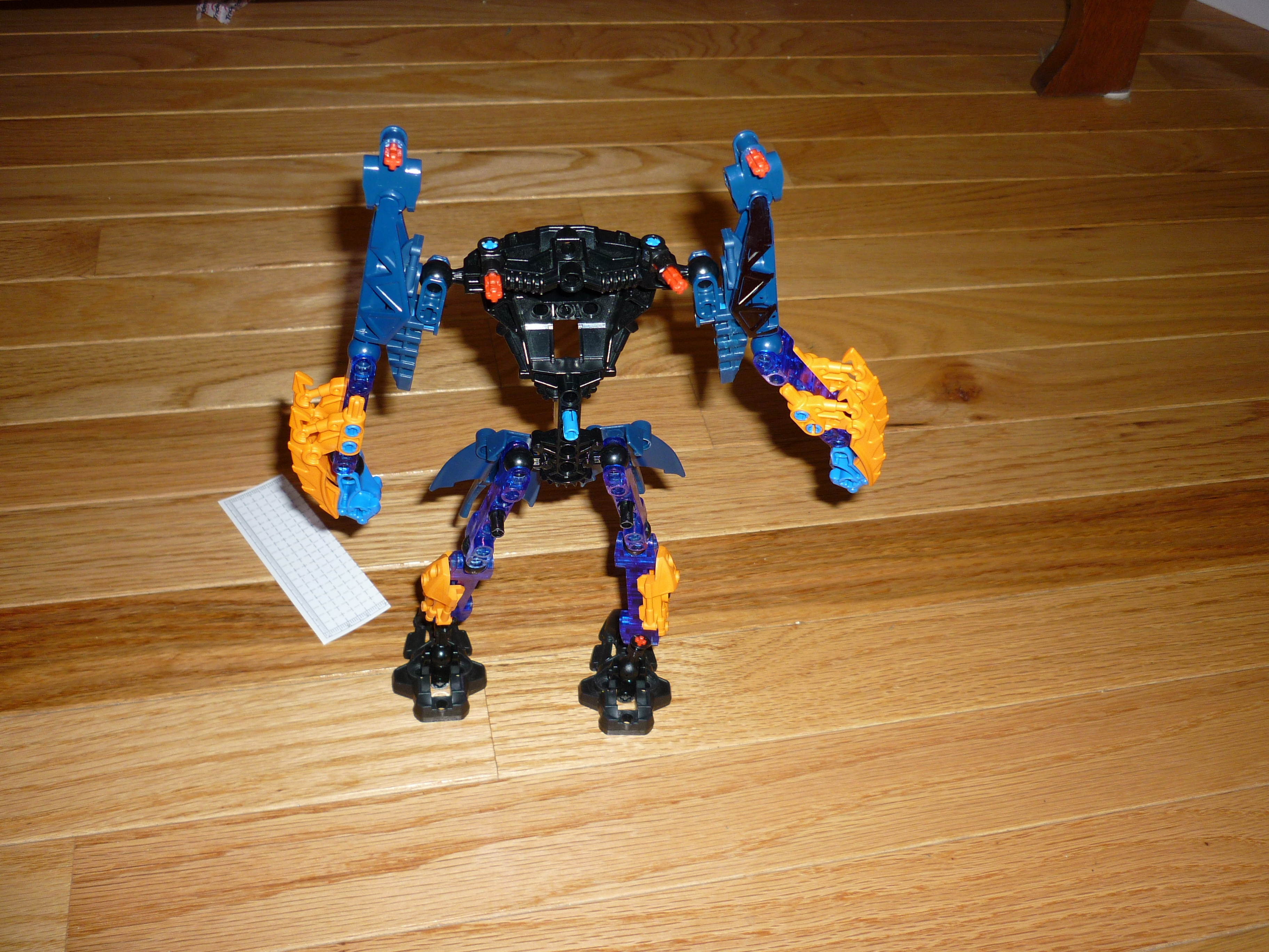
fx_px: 1210
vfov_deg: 42.9
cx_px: 634
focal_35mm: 33
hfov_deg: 55.4
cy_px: 476
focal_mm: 5.5
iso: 100
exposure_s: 1/60
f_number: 2.8
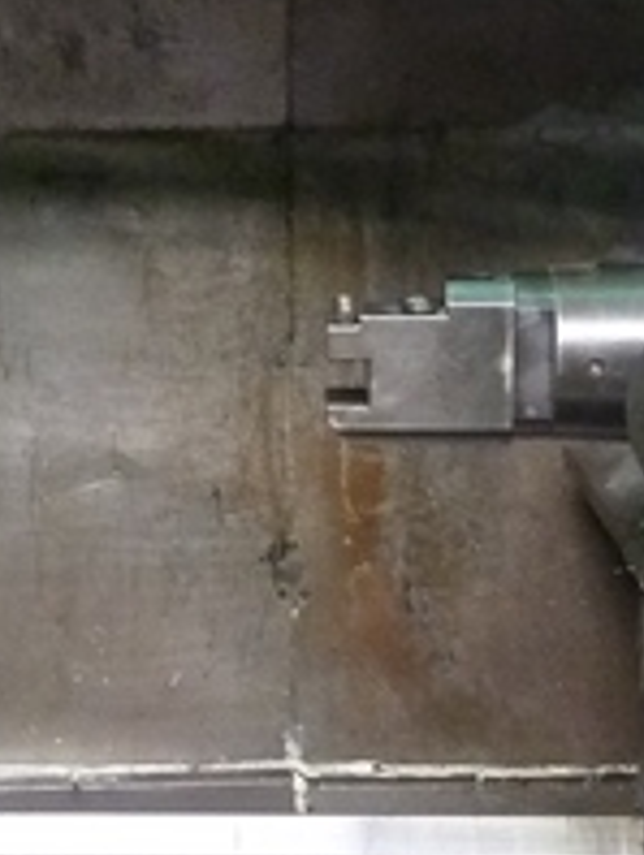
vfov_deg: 19.3
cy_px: 592
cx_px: 194
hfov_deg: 14.6
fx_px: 2500
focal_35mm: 101
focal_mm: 4.1
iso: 400
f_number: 3.3
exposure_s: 1/8
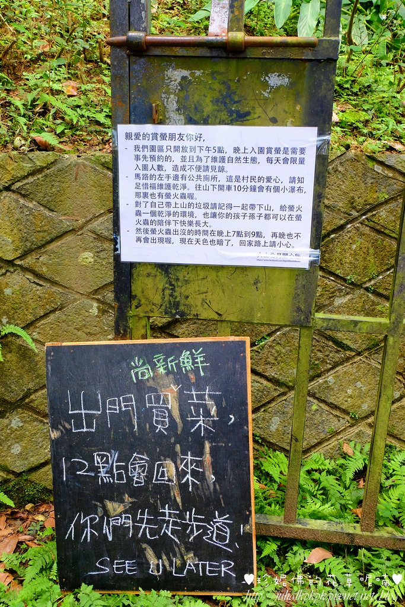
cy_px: 304
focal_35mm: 35
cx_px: 202
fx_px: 590
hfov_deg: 37.9
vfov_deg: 54.4
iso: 1250
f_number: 8
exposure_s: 1/60
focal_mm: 23.2
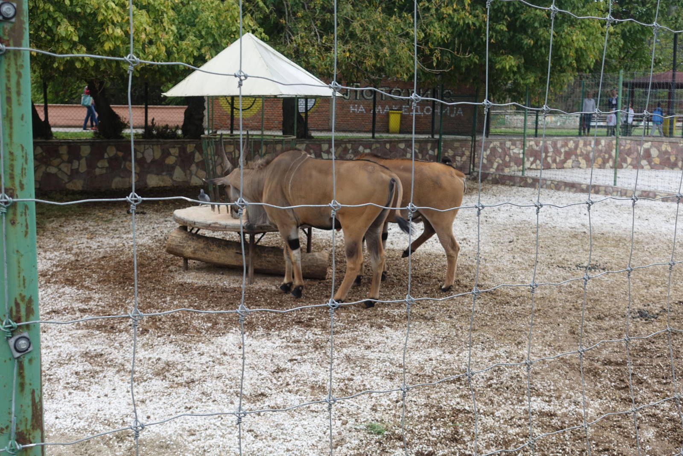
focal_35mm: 44
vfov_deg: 30.5
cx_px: 342
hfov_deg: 44.5
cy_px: 228
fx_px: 835
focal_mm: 16.17
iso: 125
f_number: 4
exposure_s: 1/160
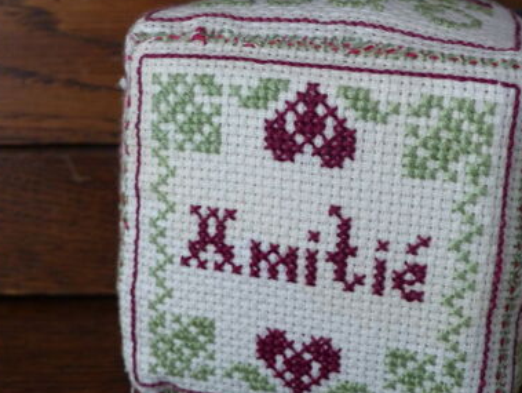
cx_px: 311
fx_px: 936
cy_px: 228
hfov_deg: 31.1
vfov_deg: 23.7
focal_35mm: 62
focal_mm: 8.7
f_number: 2.8
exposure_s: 1/25
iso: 400
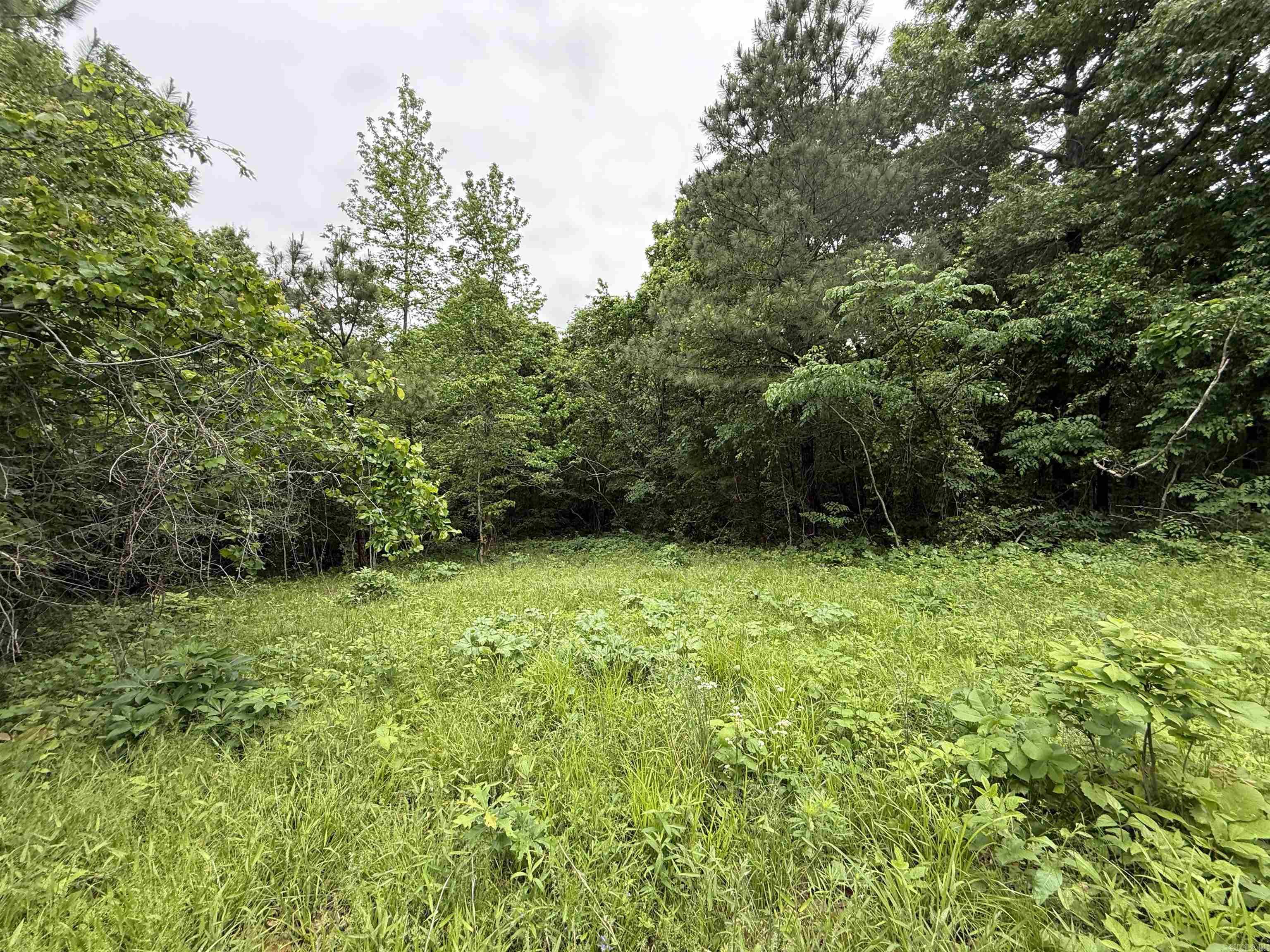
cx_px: 635
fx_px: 514
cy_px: 476
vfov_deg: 85.7
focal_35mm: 14
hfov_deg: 102.1
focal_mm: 2.22
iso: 64
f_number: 2.2
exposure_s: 1/207
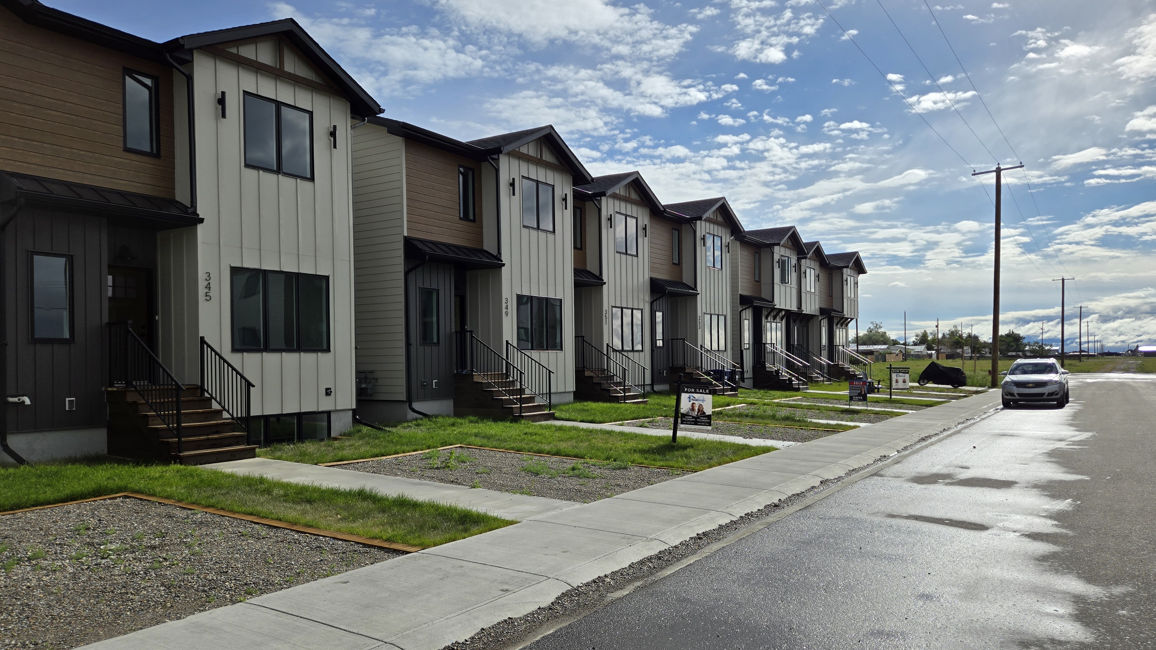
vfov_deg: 44.3
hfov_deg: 71.9
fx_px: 797
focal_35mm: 26
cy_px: 353
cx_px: 597
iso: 25
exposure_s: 1/5397
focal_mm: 5.4
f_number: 1.8
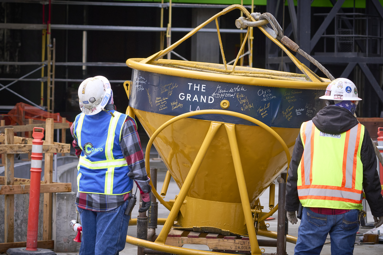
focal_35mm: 147
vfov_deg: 9.3
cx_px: 192
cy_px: 128
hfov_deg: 14.0
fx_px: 1564
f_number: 5.6
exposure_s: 1/400
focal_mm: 98
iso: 800
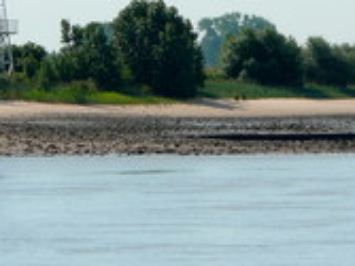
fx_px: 6712
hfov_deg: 3.0
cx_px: 261
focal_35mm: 655
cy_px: -6
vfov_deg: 2.3
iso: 100
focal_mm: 44.9
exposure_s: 1/500
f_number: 6.3
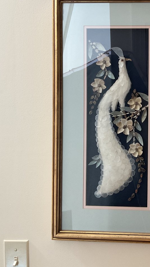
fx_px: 353
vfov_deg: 41.2
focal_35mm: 50
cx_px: 172
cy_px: 114
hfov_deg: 22.4
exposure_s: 1/40
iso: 200
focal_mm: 3
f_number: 1.8
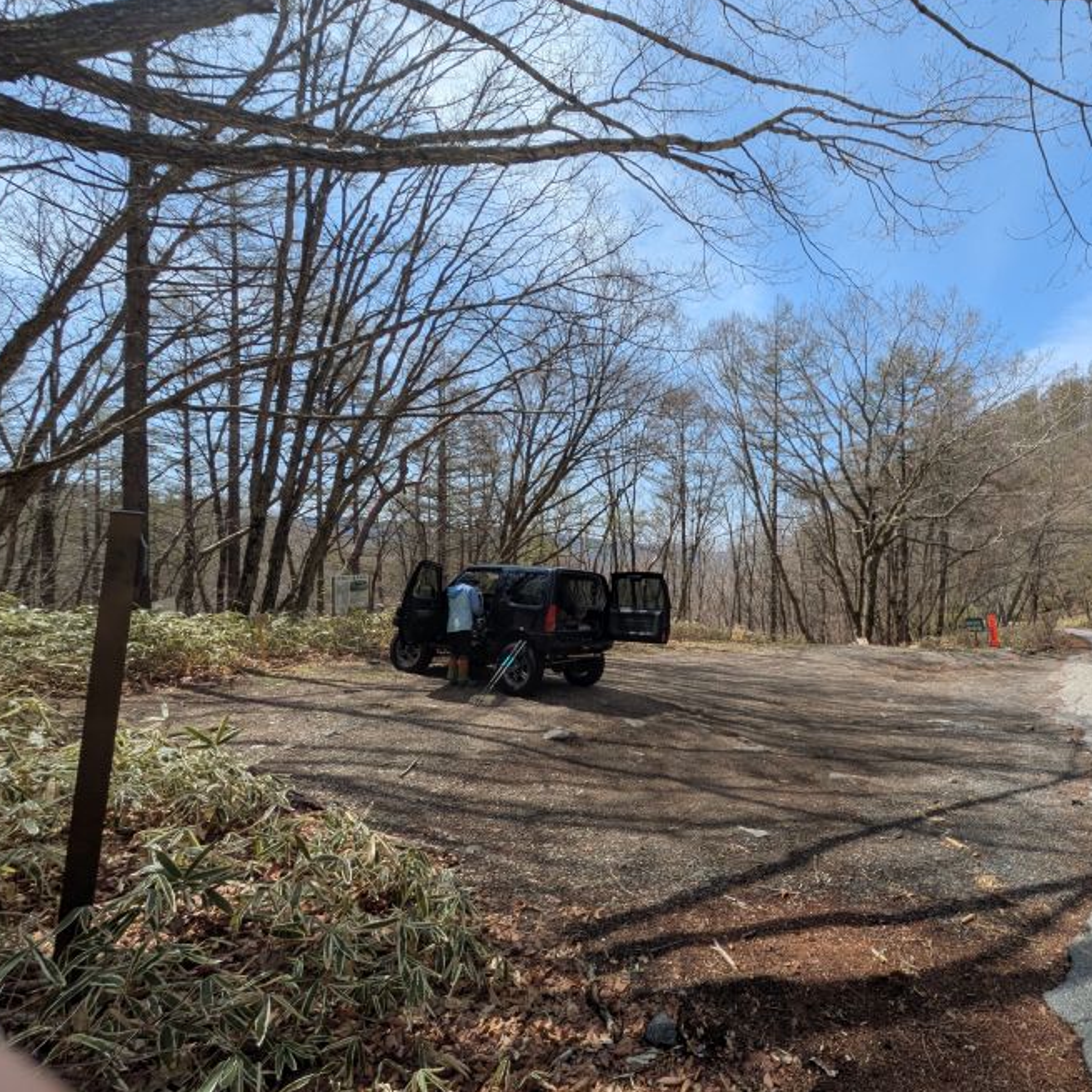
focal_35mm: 17
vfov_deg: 84.0
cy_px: 537
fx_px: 607
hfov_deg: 81.1
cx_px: 730
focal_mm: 1.83
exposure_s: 1/1605
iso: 43
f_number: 2.2
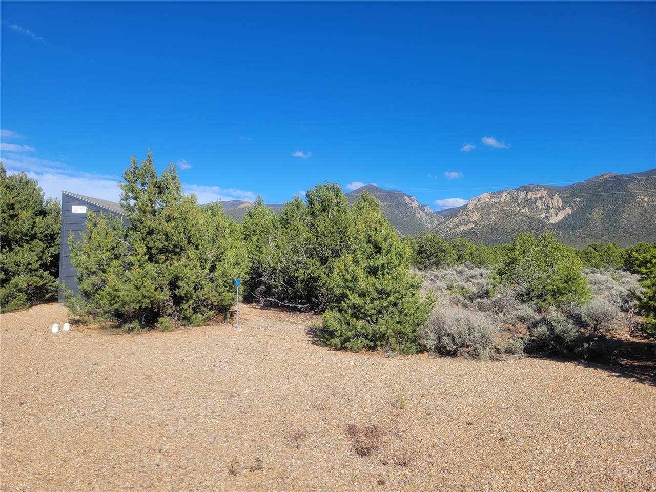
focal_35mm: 26
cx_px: 328
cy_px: 246
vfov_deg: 53.1
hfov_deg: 67.3
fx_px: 493
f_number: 1.8
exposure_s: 1/2456
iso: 40
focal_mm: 5.4
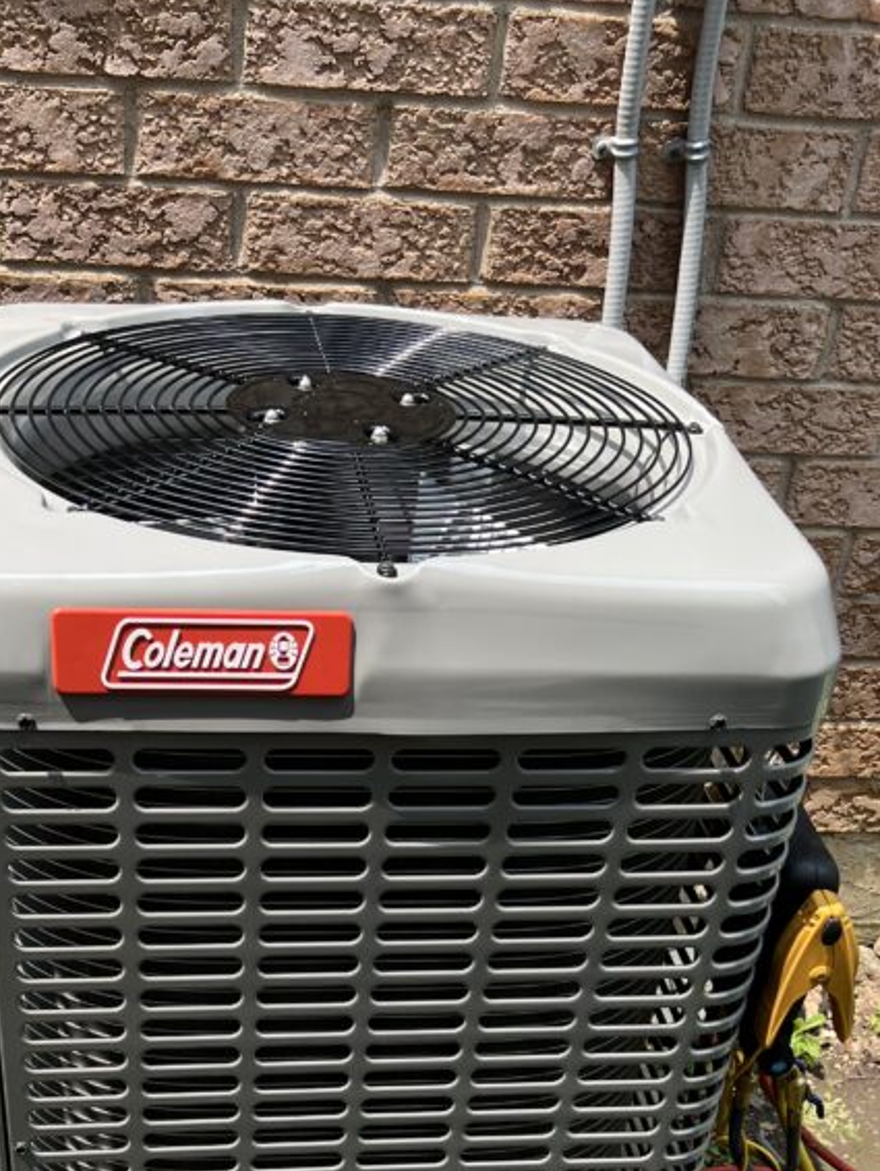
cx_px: 323
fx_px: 1592
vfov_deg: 38.5
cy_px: 983
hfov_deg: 30.8
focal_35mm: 47
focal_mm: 5.7
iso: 50
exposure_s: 1/965
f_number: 1.5
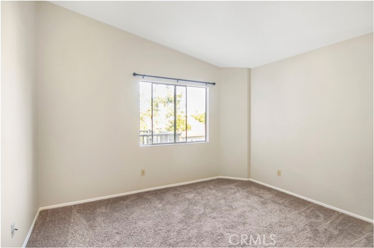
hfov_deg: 95.1
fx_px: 171
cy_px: 124
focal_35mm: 16
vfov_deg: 71.8
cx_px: 187
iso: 100
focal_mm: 11
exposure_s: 1/125
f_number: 2.8
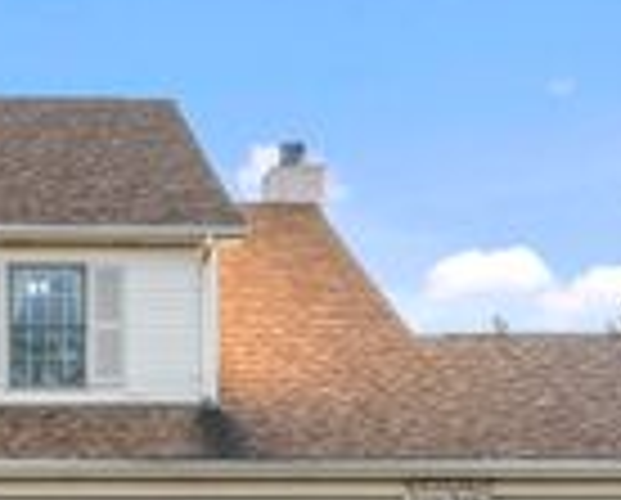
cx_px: -94
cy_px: 466
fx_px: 1934
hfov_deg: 17.5
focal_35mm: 105
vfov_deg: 14.5
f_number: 10
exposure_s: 1/8
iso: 100
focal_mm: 31
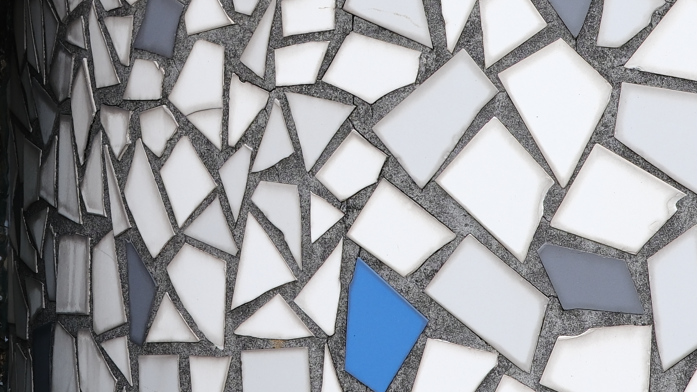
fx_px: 8002
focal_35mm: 433
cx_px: 52
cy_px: -156
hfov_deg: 5.0
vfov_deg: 2.8
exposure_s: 1/105
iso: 125
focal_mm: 75
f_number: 5.6
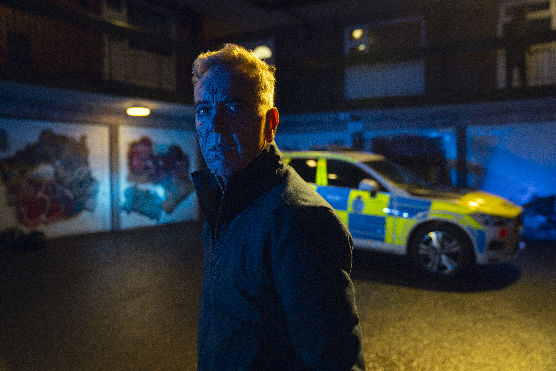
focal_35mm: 32
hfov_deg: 58.7
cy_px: 186
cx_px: 278
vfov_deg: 41.1
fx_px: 494
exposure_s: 1/400
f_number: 2.8
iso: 4000
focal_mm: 32
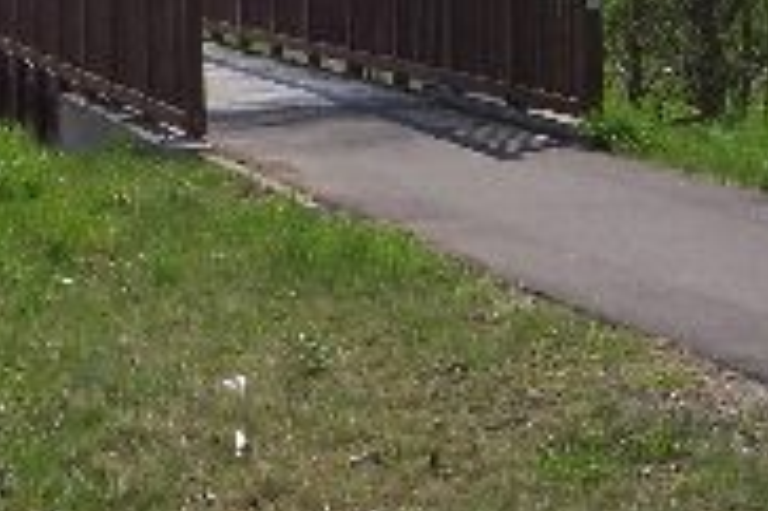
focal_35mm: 110
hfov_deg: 17.4
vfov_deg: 12.2
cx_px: -249
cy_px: -68
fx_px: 2345
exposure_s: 1/500
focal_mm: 5.6
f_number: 5.6
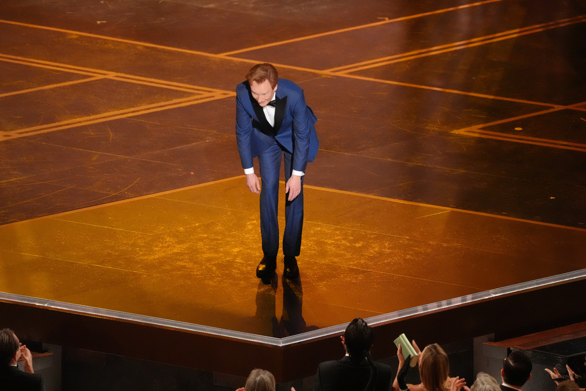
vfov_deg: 5.2
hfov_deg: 7.8
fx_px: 4314
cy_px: 196
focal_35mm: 265
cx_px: 293
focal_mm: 265
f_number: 5.6
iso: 10000
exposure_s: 1/320
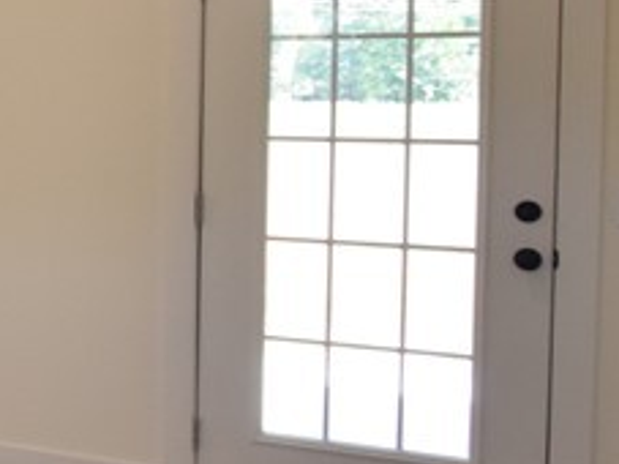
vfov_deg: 21.2
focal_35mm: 69
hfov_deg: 19.1
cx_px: -575
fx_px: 1233
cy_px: 131
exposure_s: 1/125
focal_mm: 10
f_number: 4.5
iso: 800
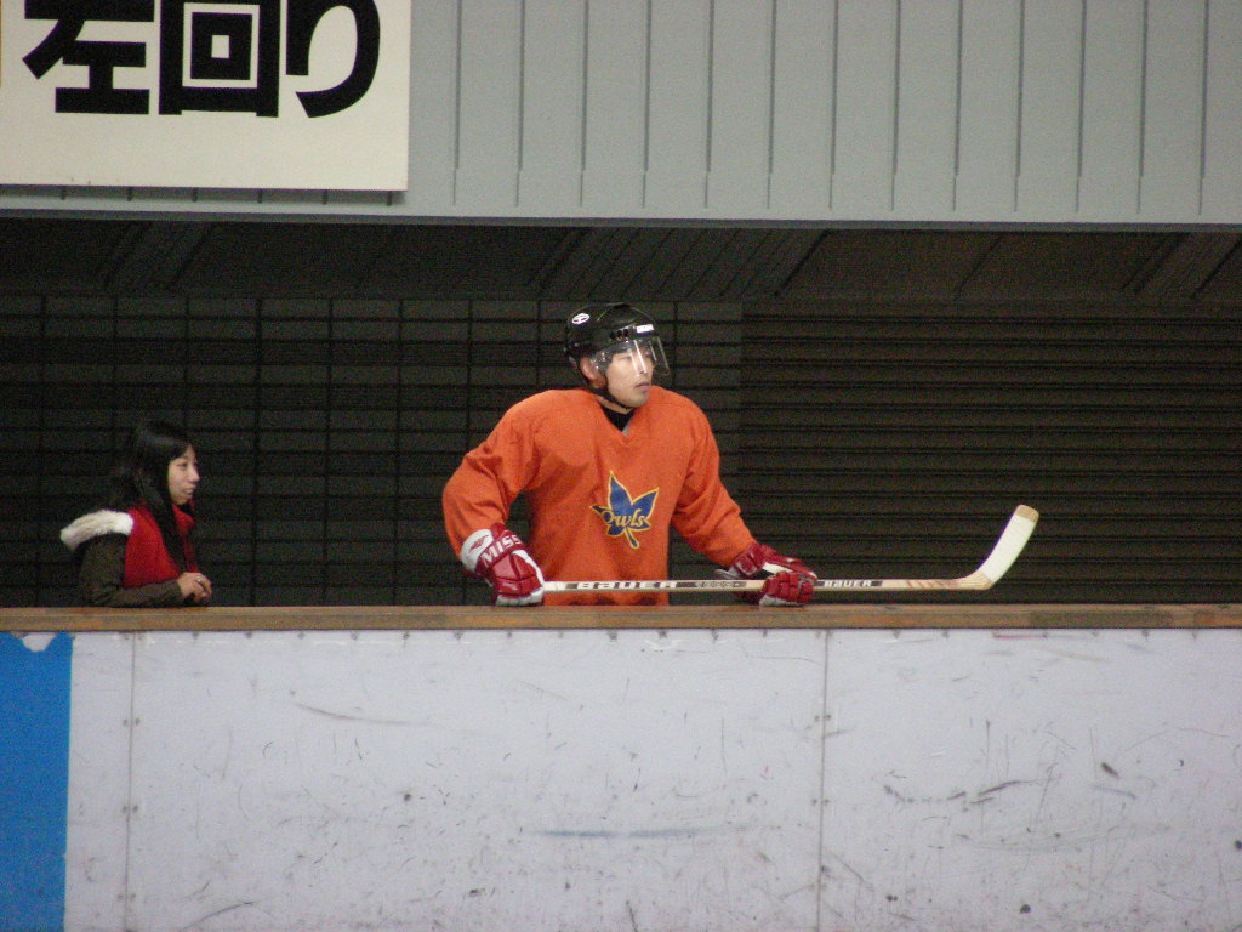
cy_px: 466
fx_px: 13634
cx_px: 621
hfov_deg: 5.2
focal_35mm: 380
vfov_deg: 3.9
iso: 800
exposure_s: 1/130
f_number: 3.5
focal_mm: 63.3
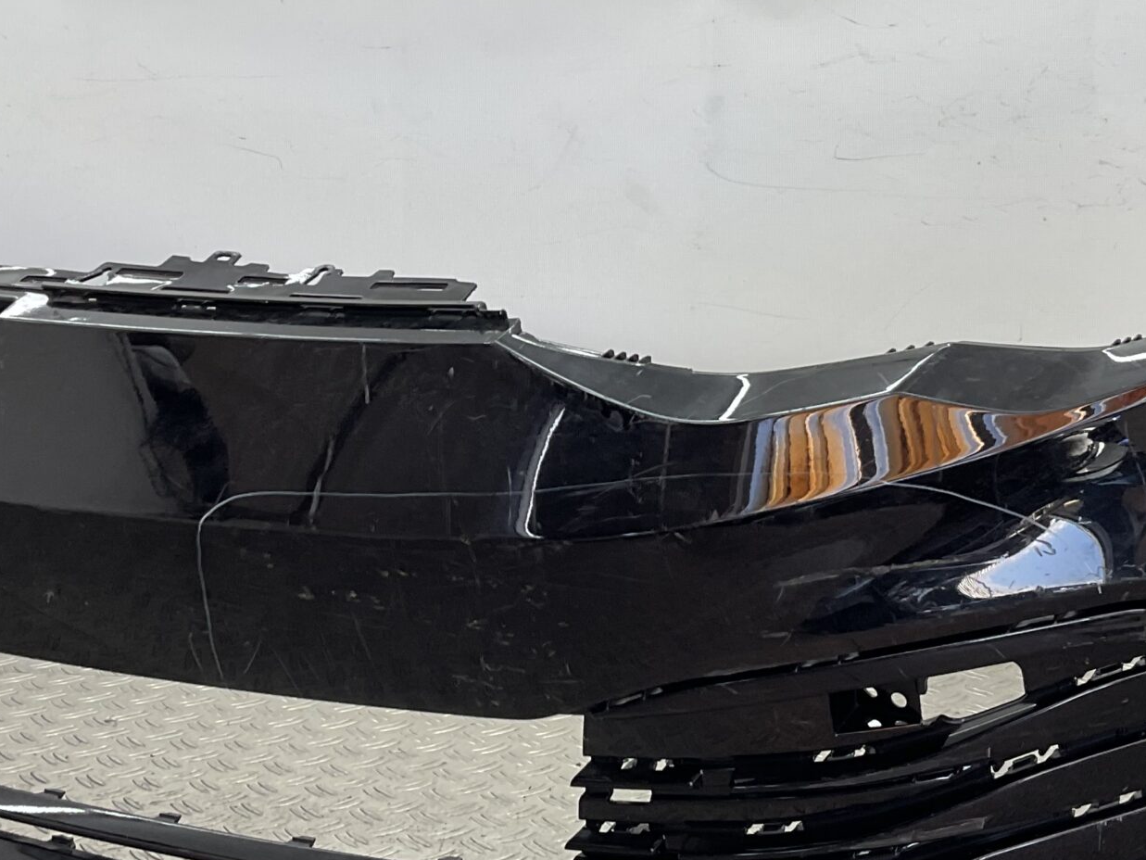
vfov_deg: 24.4
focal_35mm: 60
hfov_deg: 32.2
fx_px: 1987
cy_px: 334
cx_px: 550
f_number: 1.8
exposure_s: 1/110
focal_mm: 3
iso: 16
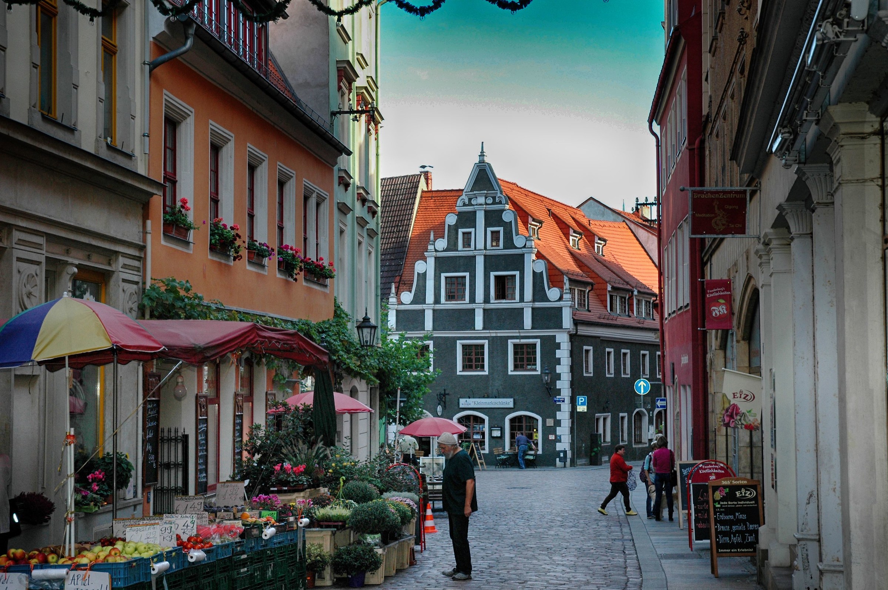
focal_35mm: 60
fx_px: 1478
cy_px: 295
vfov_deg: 22.6
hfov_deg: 33.4
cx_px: 444
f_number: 4.5
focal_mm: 40
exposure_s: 1/250
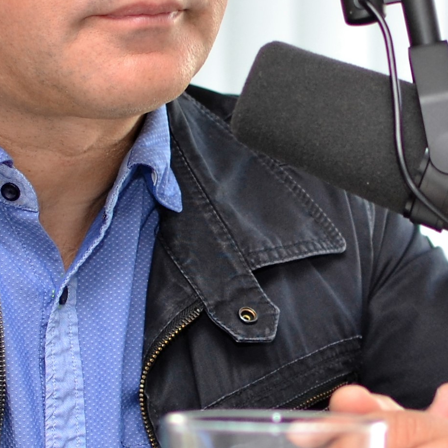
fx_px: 3119
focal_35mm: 213
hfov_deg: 8.2
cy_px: 182
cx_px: 149
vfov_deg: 8.2
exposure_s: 1/200
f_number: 2.2
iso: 200
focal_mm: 35
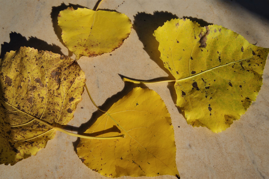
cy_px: 90
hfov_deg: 45.4
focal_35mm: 43
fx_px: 321
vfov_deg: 31.2
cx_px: 134
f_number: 22
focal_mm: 43
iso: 100
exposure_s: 1/50
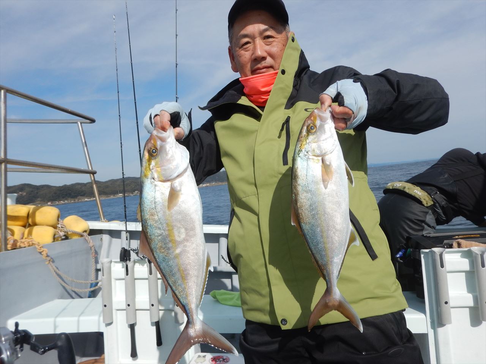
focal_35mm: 24
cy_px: 182
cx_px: 243
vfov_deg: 56.8
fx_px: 337
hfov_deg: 71.6
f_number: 4.1
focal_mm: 4.3
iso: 125
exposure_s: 1/1500
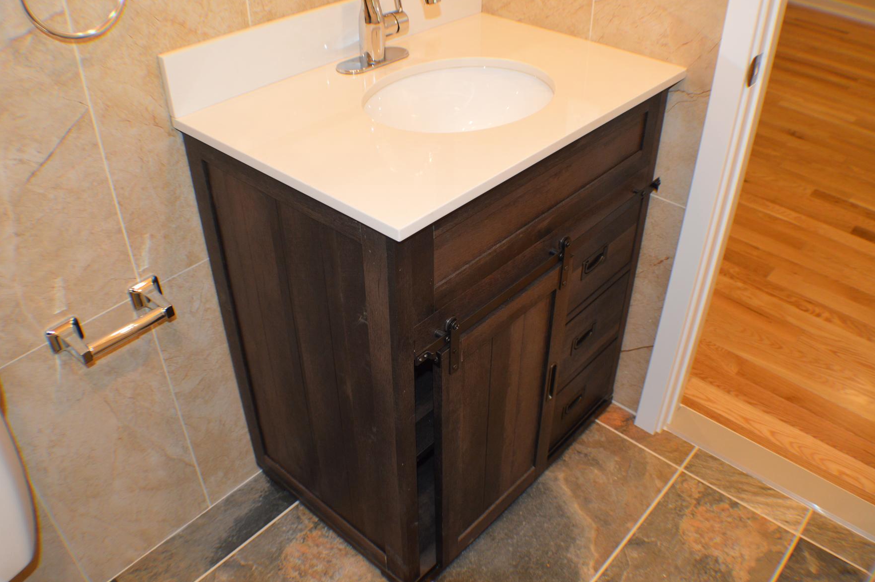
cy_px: 285
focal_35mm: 35
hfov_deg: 54.4
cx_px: 462
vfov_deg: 37.8
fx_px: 850
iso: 560
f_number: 3.5
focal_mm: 20
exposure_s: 1/60
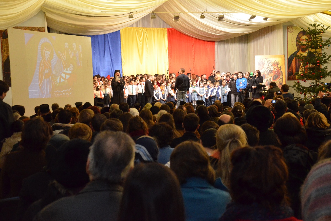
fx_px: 621
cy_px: 110
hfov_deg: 29.9
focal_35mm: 68
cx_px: 166
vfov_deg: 20.2
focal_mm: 45
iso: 3200
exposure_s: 1/60
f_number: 4.8
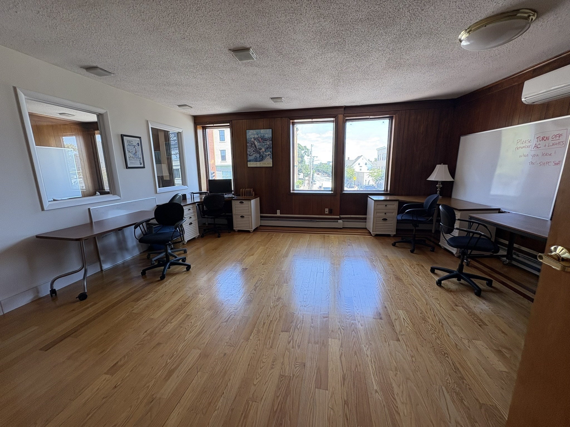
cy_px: 214
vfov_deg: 85.7
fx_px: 231
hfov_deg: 102.1
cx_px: 285
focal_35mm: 14
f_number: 2.2
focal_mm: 2.22
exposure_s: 1/99
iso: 64
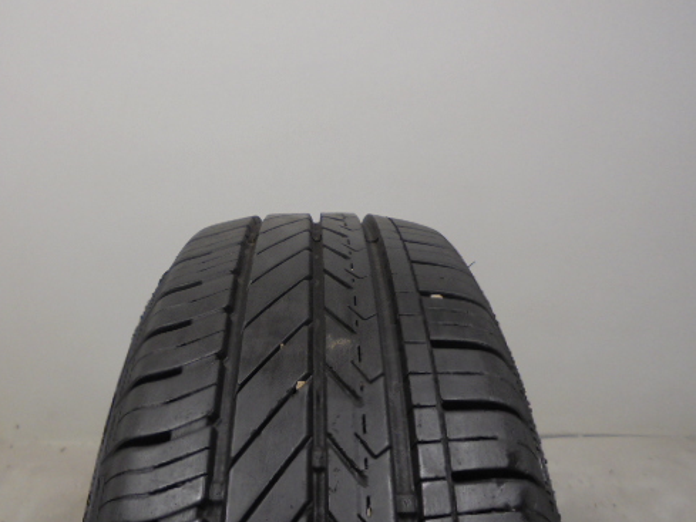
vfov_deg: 41.8
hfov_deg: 53.5
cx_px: 275
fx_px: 684
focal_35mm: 34
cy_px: 255
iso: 100
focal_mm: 4.6
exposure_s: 1/30
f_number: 3.5
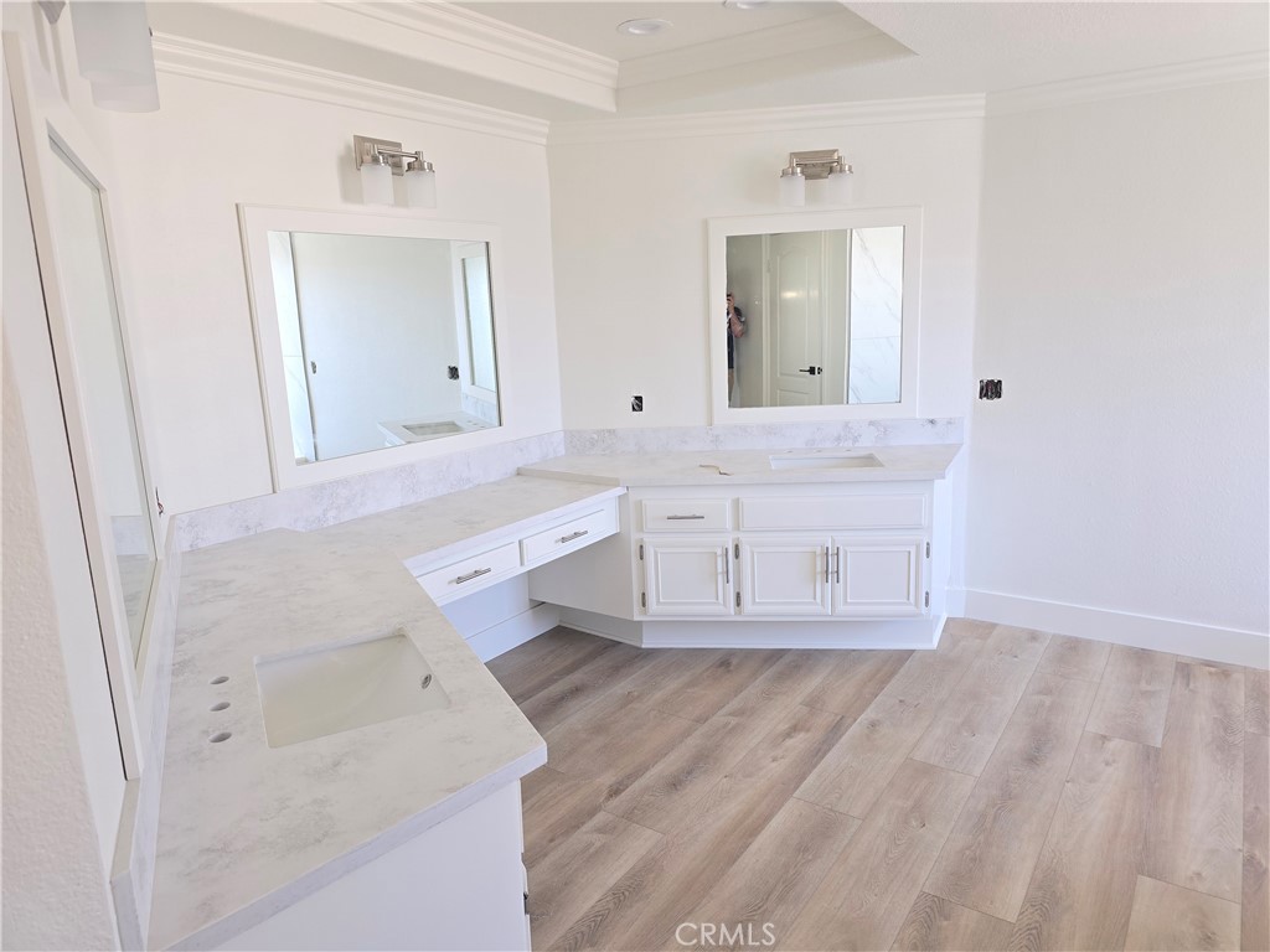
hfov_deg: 73.9
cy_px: 476
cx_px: 635
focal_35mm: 23
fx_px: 844
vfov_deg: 58.9
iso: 64
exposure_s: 1/60
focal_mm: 6.3
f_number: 1.7
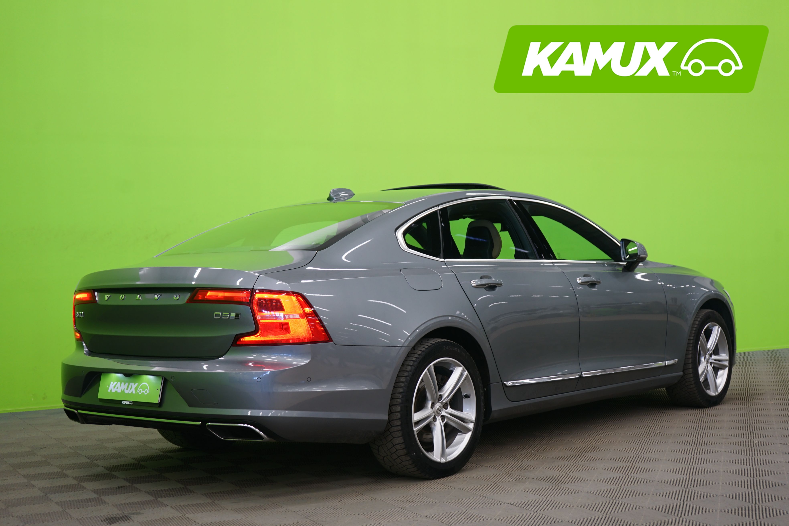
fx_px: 1074
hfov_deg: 40.3
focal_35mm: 49
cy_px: 263
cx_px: 394
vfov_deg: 27.5
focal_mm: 49
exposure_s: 1/8
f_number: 4.5
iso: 400
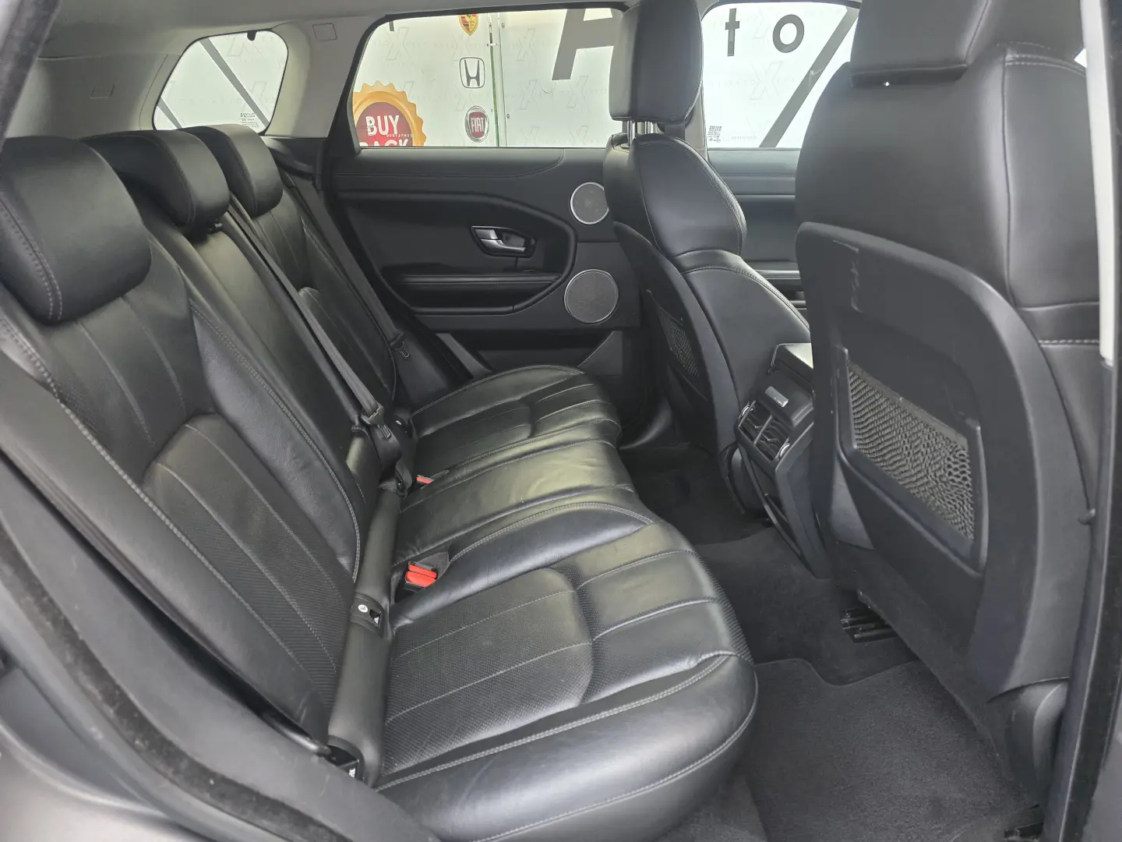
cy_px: 421
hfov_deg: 73.9
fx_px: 745
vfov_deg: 58.9
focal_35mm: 23
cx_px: 561
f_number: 1.7
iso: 800
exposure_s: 1/100
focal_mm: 6.3
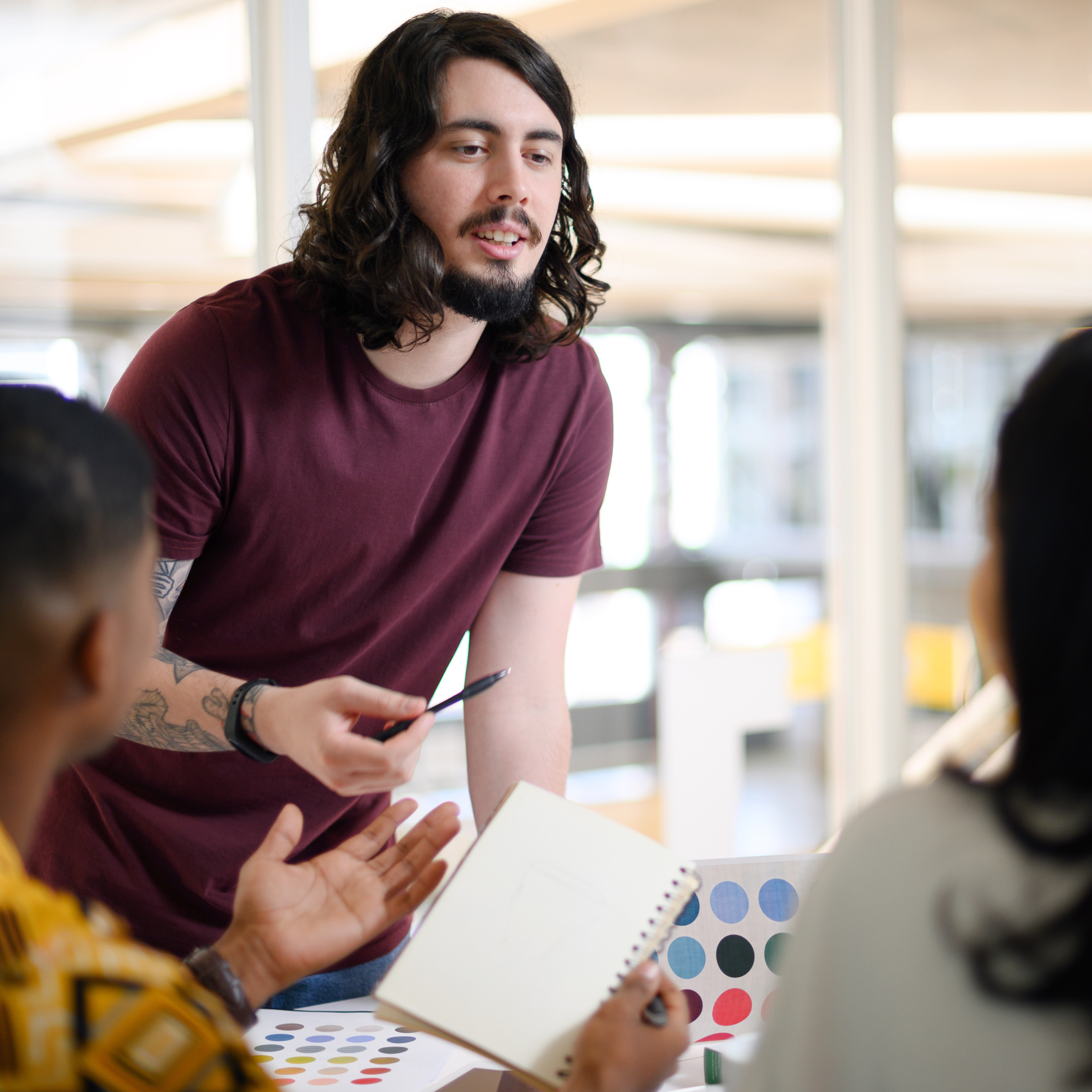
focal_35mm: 64
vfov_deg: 26.9
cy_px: 546
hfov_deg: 26.9
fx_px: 2284
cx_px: 631
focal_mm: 50
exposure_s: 1/320
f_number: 1.4
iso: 200
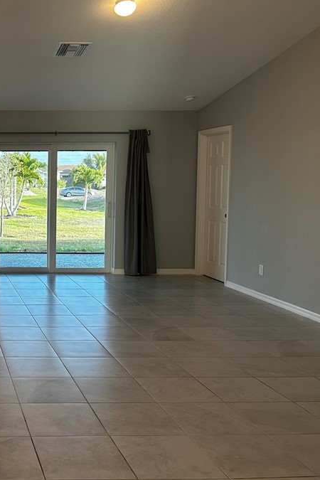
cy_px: 215
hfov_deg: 29.2
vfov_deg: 47.3
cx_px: -38
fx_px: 547
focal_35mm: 41
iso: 100
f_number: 1.5
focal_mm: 5.7
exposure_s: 1/120
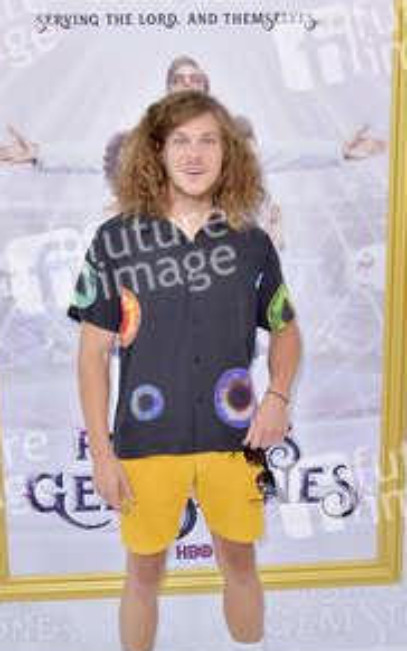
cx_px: 187
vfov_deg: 40.9
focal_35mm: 49
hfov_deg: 26.3
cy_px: 374
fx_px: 869
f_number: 7.1
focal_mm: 35
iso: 320
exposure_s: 1/250
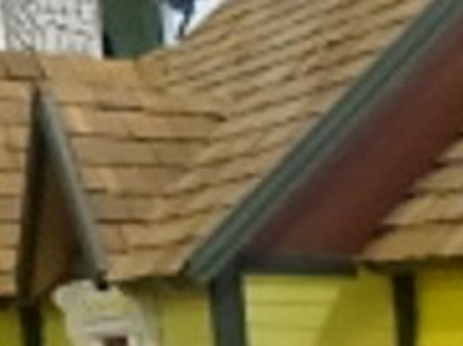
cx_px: 1068
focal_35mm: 170
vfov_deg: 7.7
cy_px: 985
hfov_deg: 10.3
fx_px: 2271
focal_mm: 4.1
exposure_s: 1/30
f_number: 3.5
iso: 400
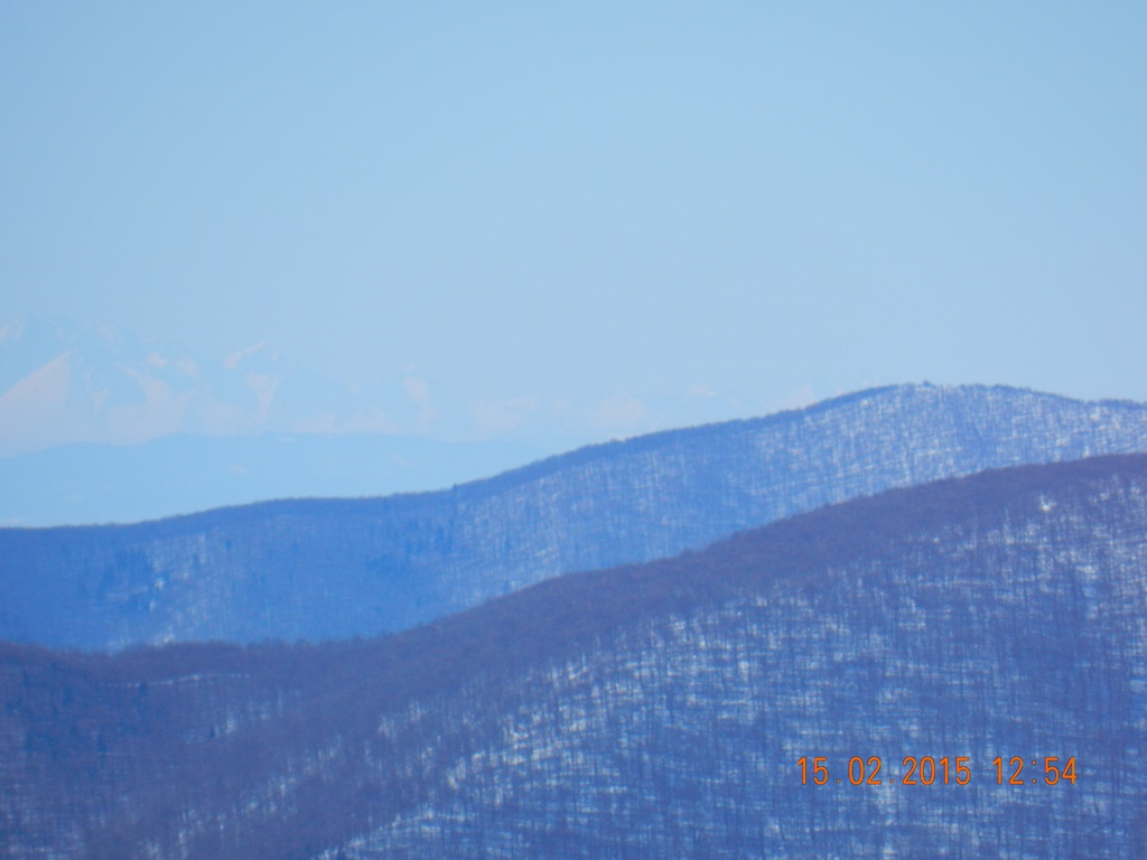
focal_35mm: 810
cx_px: 574
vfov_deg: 1.8
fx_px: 26839
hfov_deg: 2.4
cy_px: 430
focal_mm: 144
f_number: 5.7
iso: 160
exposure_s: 1/1000
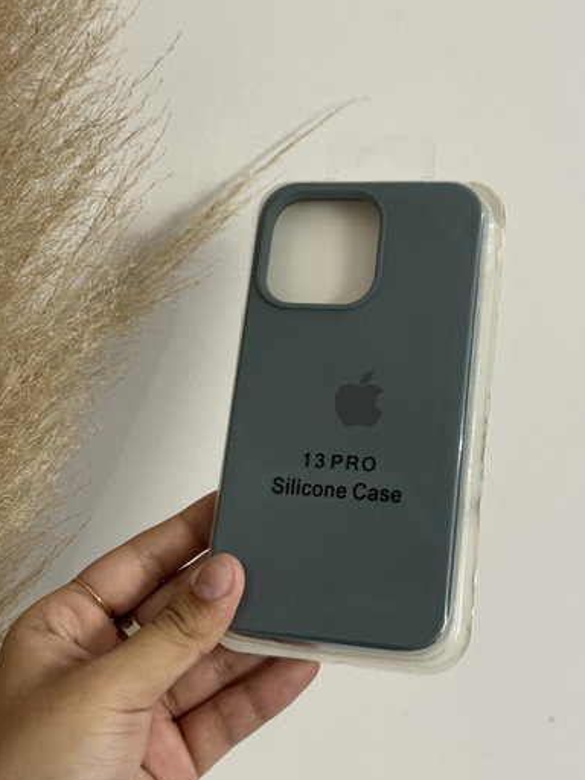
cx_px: 299
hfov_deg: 29.1
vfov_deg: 38.2
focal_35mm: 50
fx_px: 1127
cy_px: 391
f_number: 1.78
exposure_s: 1/50
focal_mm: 6.76
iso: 200
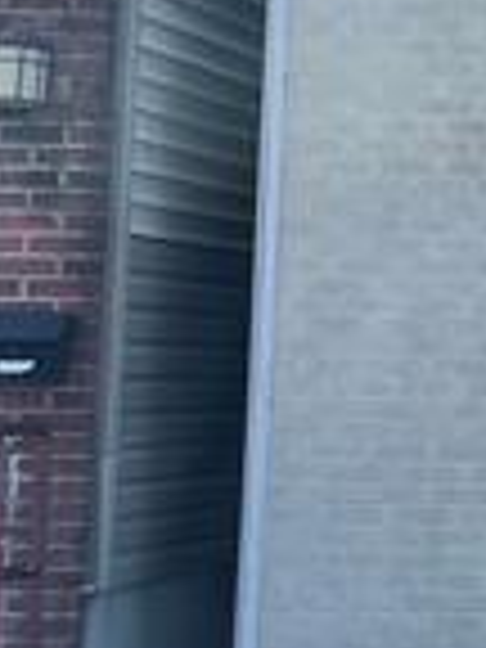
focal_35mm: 139
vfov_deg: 14.1
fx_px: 2602
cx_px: 1210
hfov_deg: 9.4
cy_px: 72
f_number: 1.6
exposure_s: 1/1595
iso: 32
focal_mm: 4.2
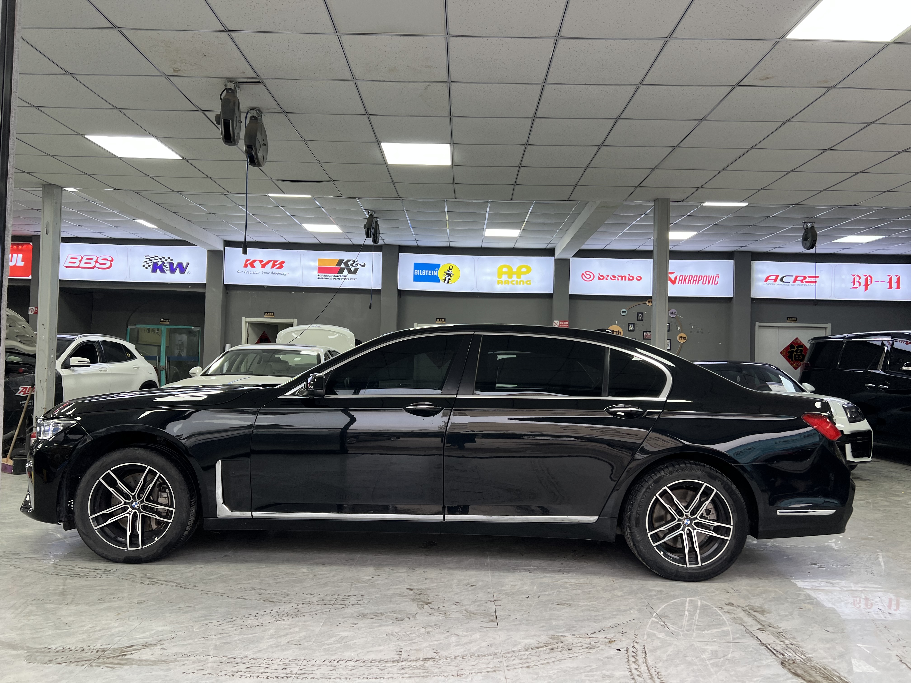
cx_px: 456
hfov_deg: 67.3
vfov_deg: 53.1
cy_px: 342
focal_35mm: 26
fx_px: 684
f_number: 1.5
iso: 64
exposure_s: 1/100
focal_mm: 5.7
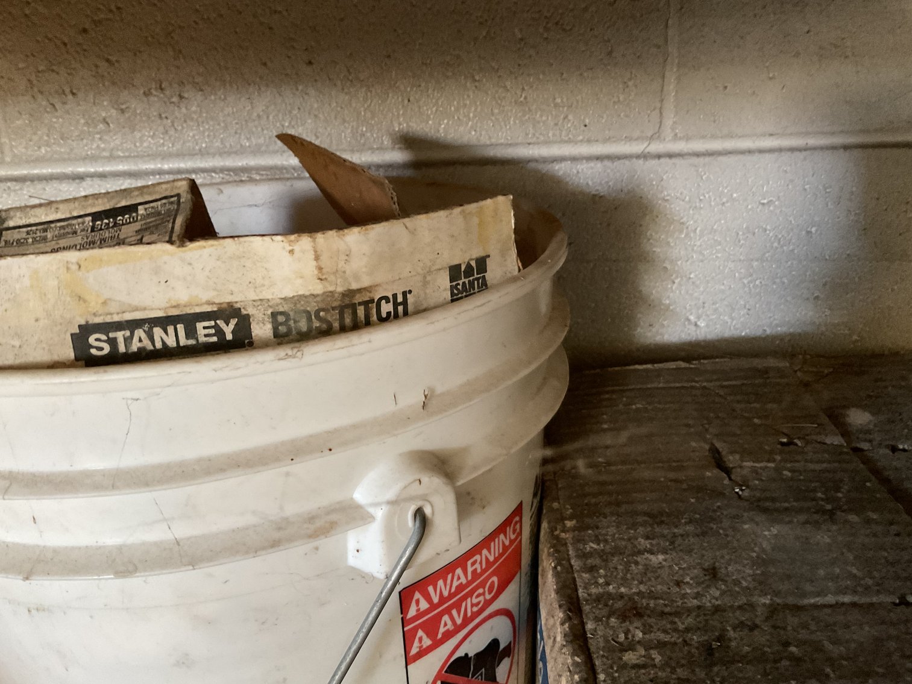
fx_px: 764
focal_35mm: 29
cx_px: 456
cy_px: 342
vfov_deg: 48.2
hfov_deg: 61.7
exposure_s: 1/30
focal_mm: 3
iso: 320
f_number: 1.8
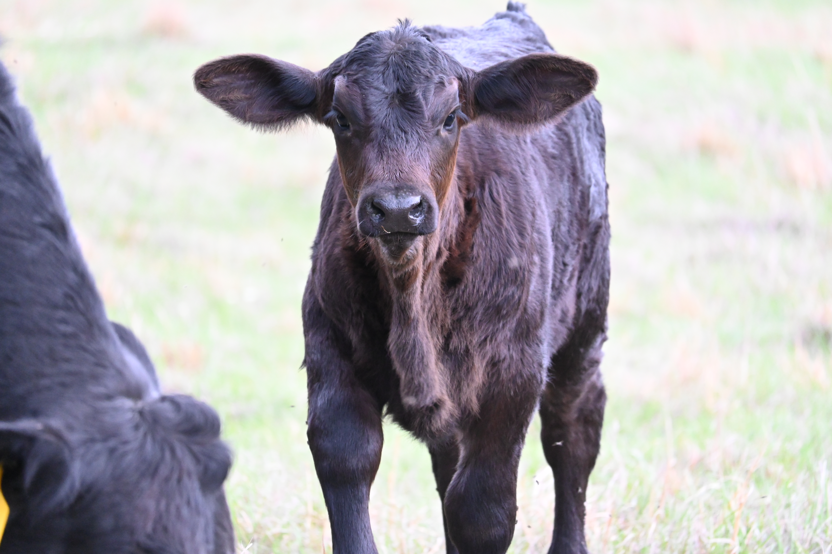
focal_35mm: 330
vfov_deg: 4.2
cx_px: 416
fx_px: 7626
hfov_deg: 6.2
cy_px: 277
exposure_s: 1/200
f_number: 6
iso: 3200
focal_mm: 220
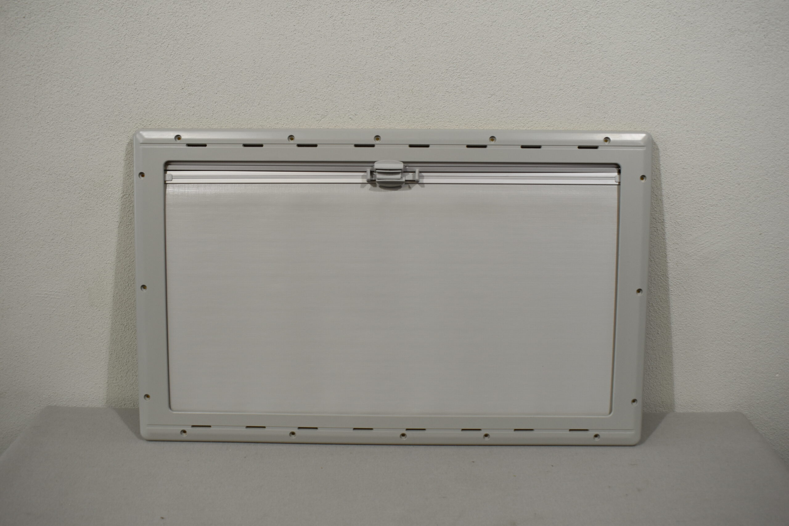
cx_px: 394
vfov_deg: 40.0
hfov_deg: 57.2
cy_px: 263
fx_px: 723
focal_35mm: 33
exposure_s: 1/125
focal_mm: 22
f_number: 5.6
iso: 280
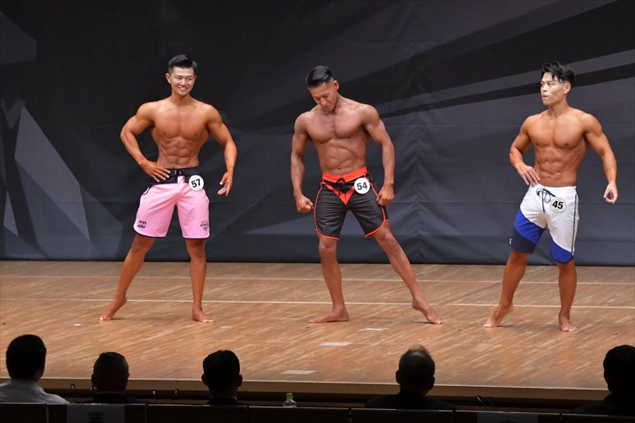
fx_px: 3561
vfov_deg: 6.8
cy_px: 212
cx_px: 318
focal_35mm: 202
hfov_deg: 10.2
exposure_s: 1/400
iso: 6400
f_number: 5.6
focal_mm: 135
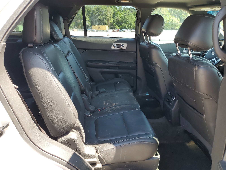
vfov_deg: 53.1
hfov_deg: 67.3
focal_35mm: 26
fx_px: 170
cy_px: 85
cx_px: 113
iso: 50
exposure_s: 1/200
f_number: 1.5
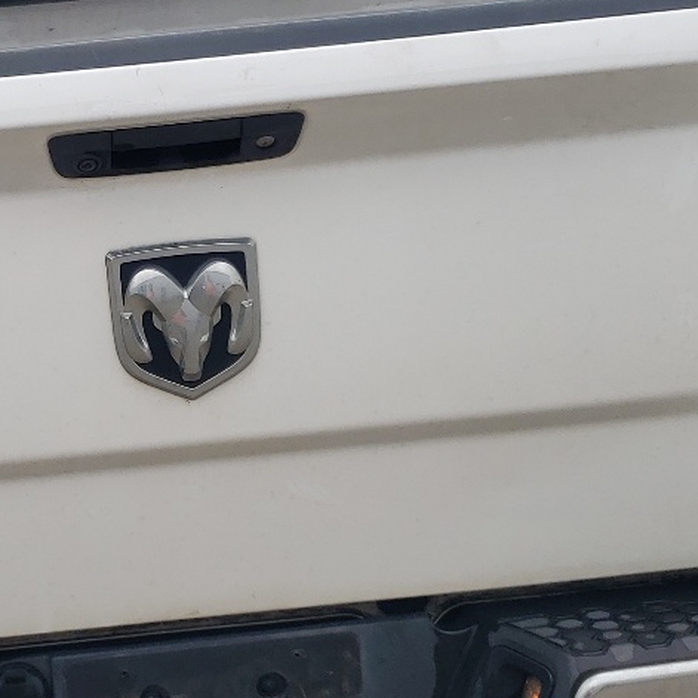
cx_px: 59
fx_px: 1779
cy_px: 299
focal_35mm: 78
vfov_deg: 22.2
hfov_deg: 21.7
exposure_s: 1/1667
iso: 50
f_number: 1.5
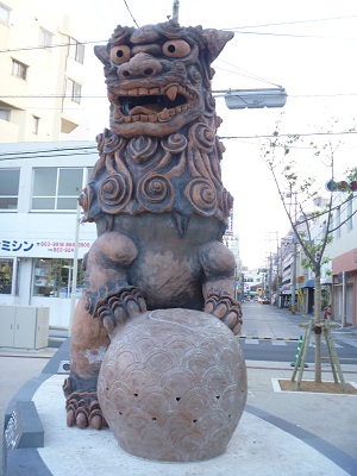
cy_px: 238
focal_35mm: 35
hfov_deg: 40.7
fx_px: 481
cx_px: 178
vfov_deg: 52.6
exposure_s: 1/30
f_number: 3.5
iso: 125
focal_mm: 6.3
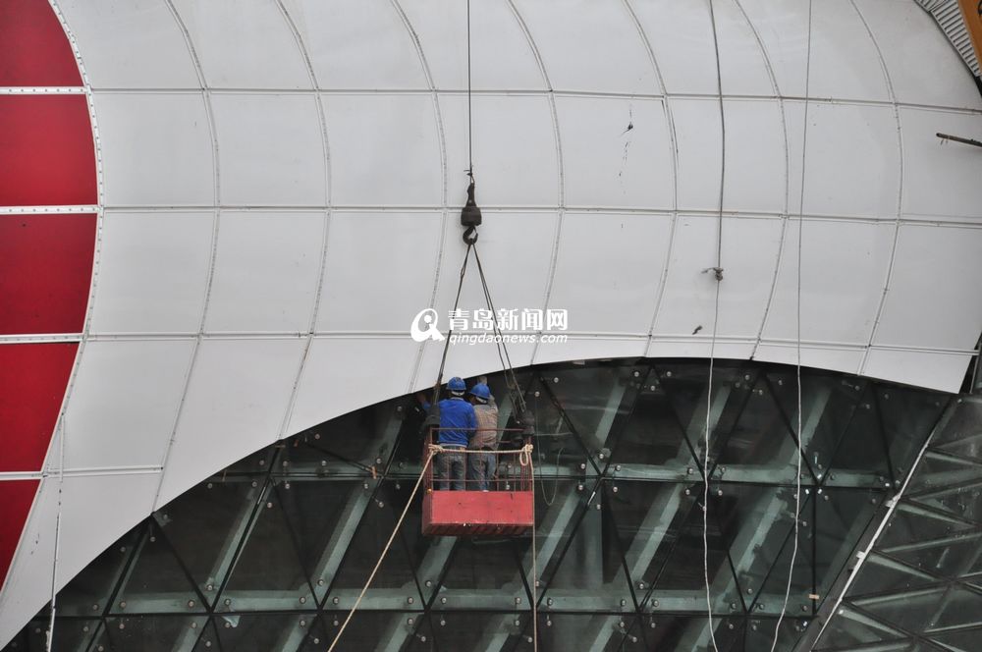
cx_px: 491
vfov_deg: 8.7
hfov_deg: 13.1
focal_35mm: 158
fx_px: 4291
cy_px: 326
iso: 1600
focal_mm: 105
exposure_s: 1/1600
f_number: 5.6
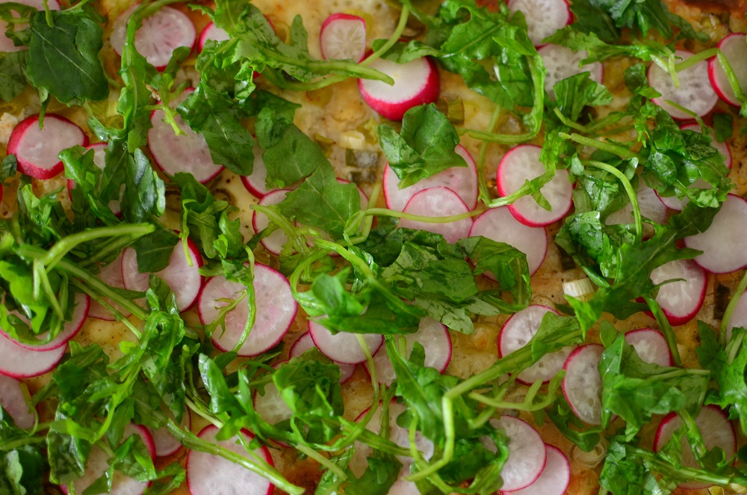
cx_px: 374
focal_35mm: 52
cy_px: 248
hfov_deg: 37.9
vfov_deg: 25.6
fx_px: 1087
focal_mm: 35
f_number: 1.8
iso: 200
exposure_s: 1/30
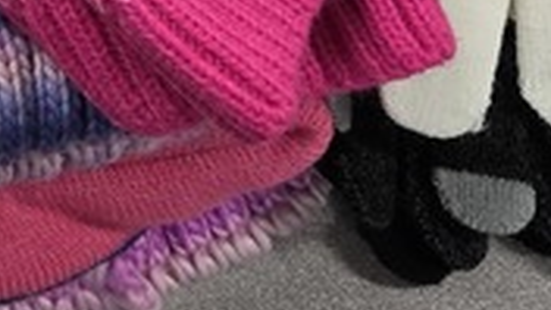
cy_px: -623
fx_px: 2133
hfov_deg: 13.0
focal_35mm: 146
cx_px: -510
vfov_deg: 7.3
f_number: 1.8
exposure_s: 1/120
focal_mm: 5.4
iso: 160
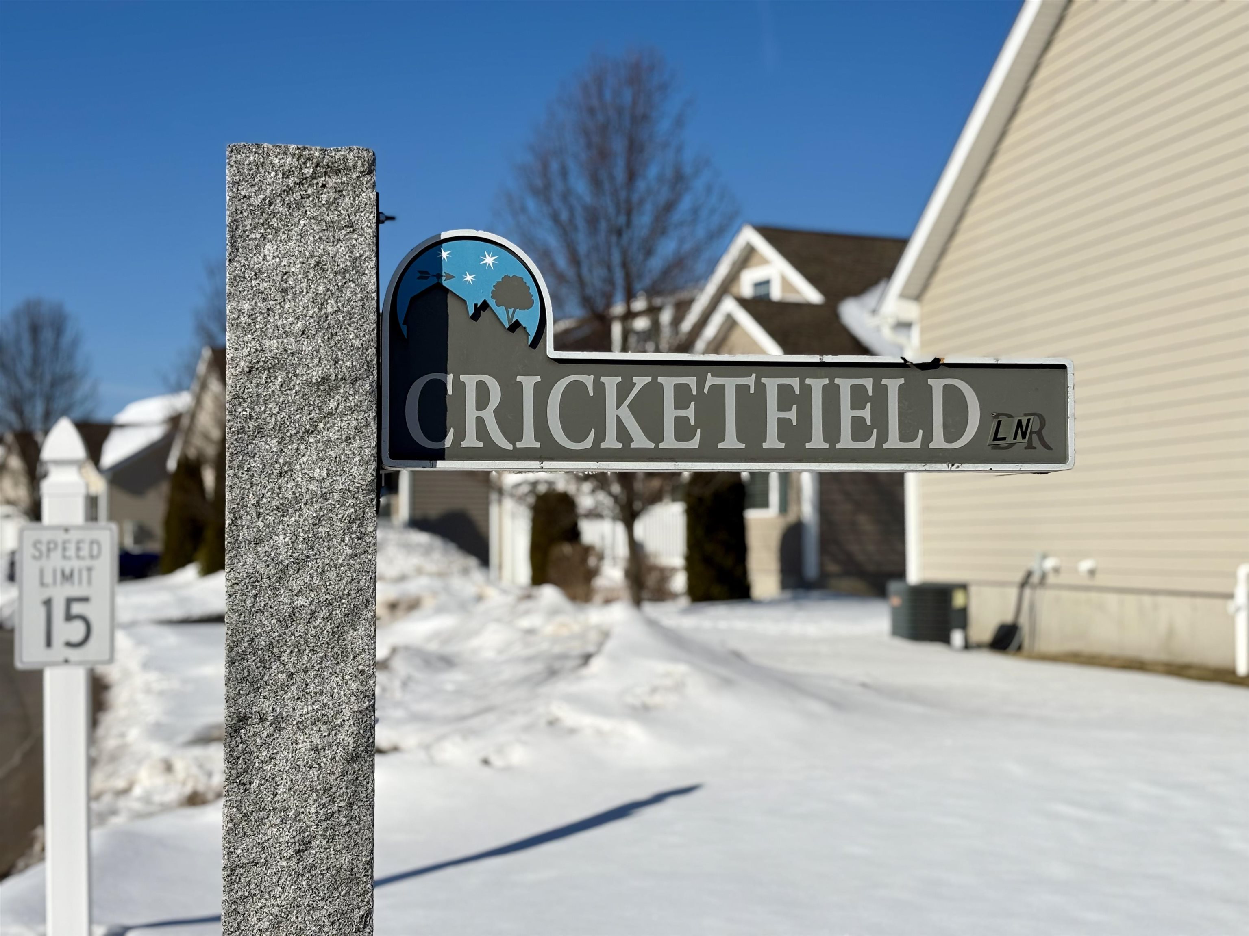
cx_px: 624
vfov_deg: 28.0
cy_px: 468
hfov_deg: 36.8
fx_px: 1876
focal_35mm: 52
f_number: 1.6
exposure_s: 1/6369
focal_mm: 5.96
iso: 25
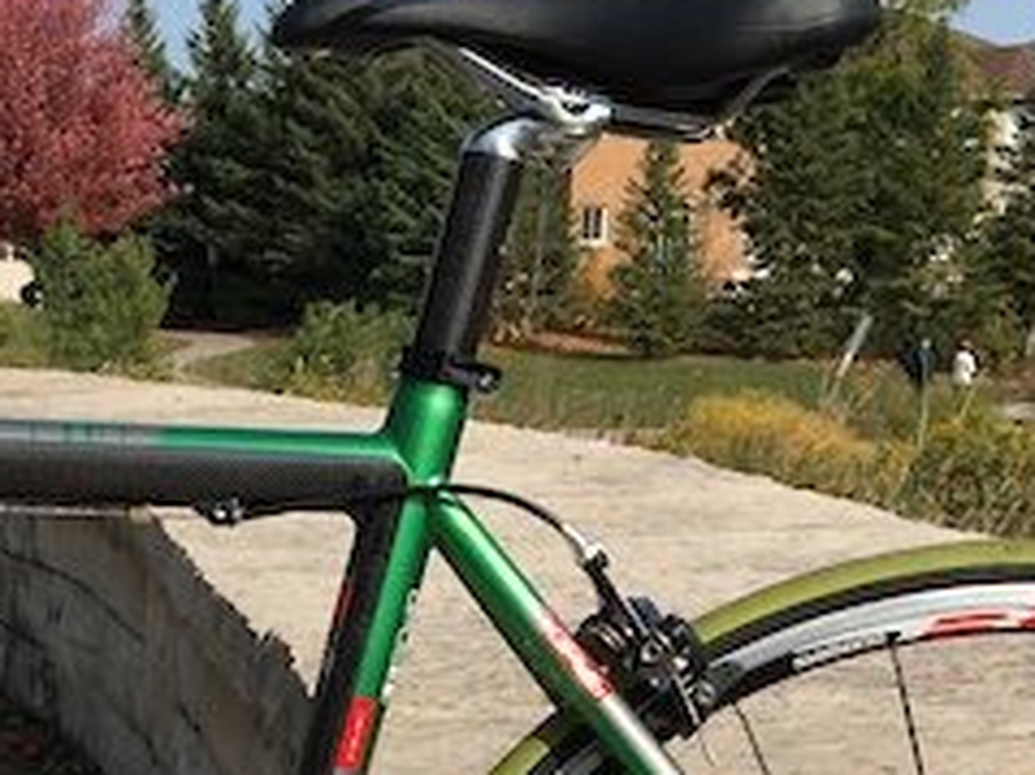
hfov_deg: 19.7
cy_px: 1026
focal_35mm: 97
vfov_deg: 14.5
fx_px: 2899
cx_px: 43
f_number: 2.2
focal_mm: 4.15
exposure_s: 1/1748
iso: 25
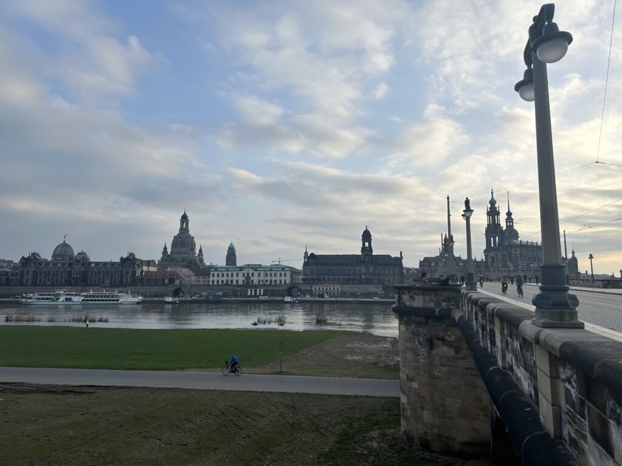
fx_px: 467
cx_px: 311
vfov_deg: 53.1
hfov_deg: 67.3
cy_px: 233
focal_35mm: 26
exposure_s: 1/2994
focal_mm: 5.7
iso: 50
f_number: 1.5
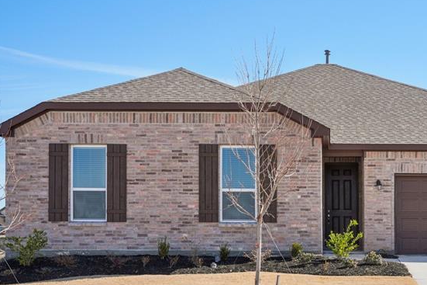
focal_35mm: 65
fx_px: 771
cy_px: 154
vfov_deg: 20.9
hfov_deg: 30.6
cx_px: 305
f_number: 8
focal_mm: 35
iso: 100
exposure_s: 1/320
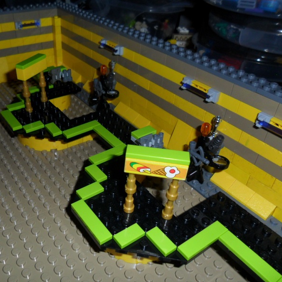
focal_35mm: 32
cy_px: 141
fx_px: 295
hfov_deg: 50.5
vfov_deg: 51.1
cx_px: 103
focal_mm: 4.9
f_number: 8.9
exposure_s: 1/45
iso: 100
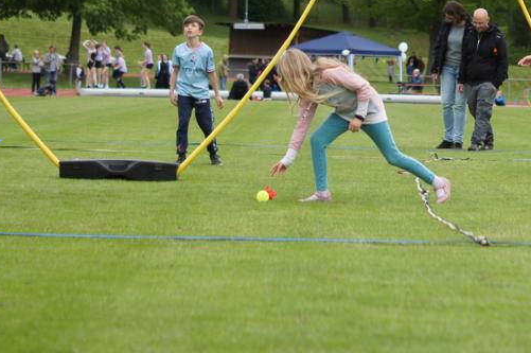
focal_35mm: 173
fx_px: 2549
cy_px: -20
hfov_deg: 11.9
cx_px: 414
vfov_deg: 7.9
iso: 100
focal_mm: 50
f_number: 2
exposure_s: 1/2000
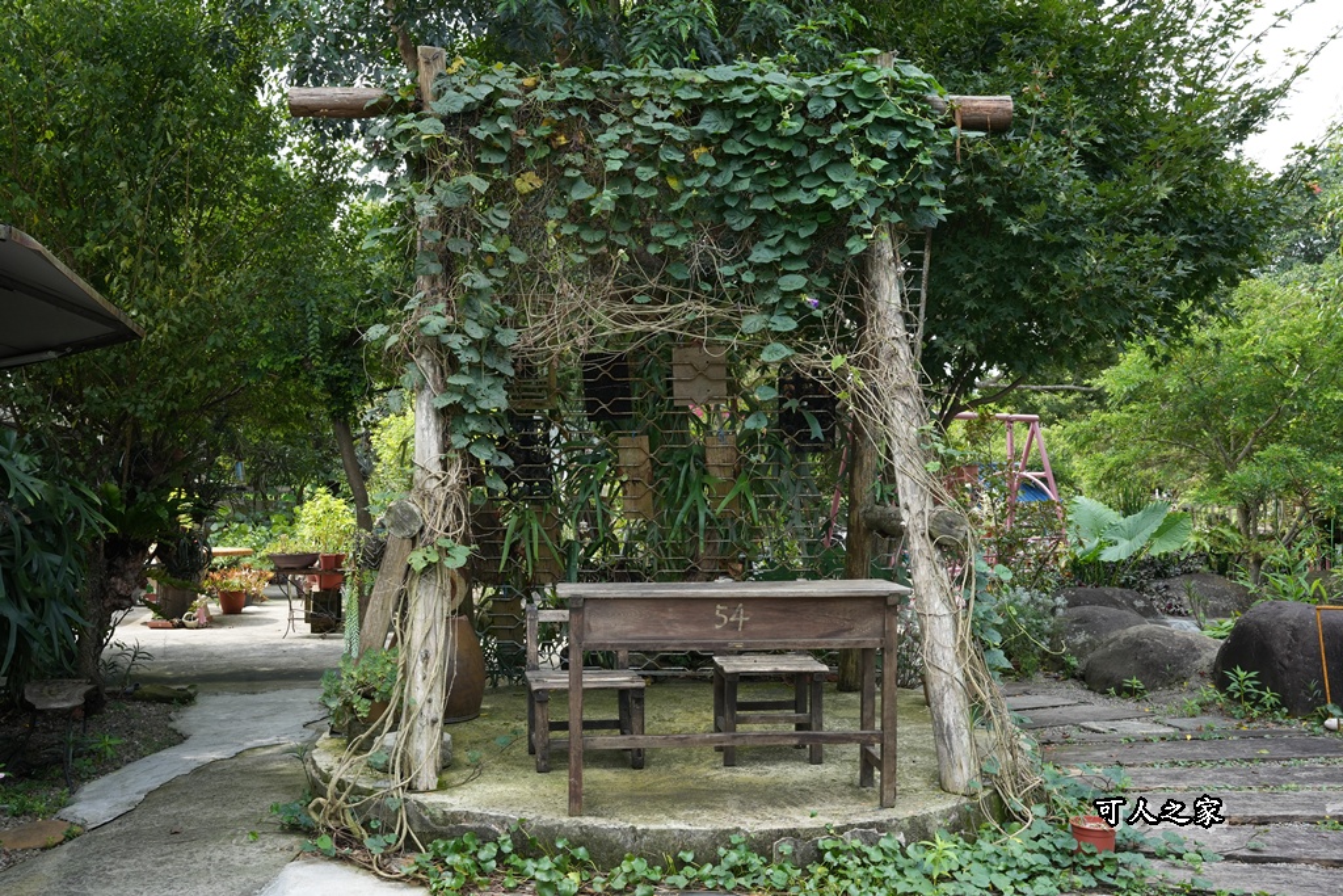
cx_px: 672
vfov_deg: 42.0
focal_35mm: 31
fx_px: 1168
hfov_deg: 59.8
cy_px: 448
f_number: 10
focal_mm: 31.3
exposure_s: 1/160
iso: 500
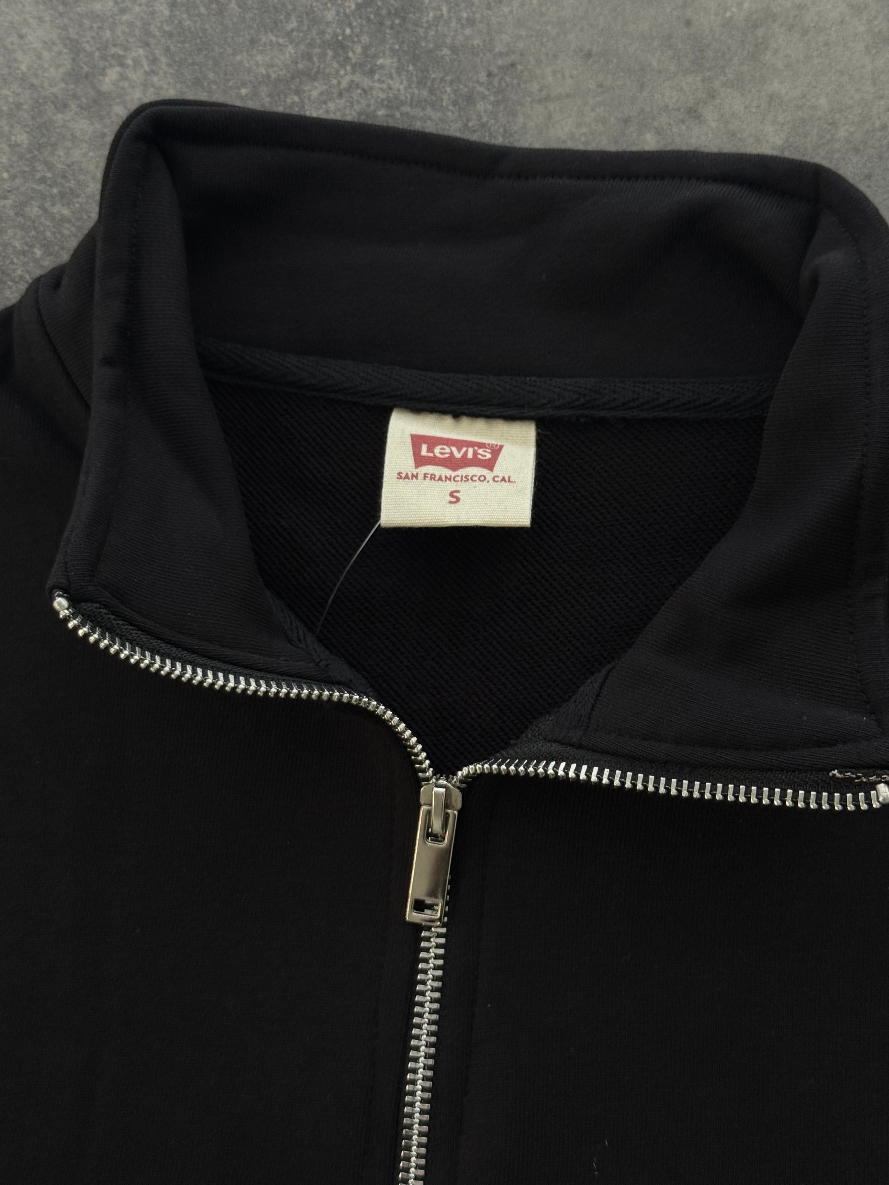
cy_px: 592
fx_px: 1644
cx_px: 444
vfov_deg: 39.7
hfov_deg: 30.3
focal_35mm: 48
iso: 125
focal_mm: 6.76
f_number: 1.78
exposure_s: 1/100
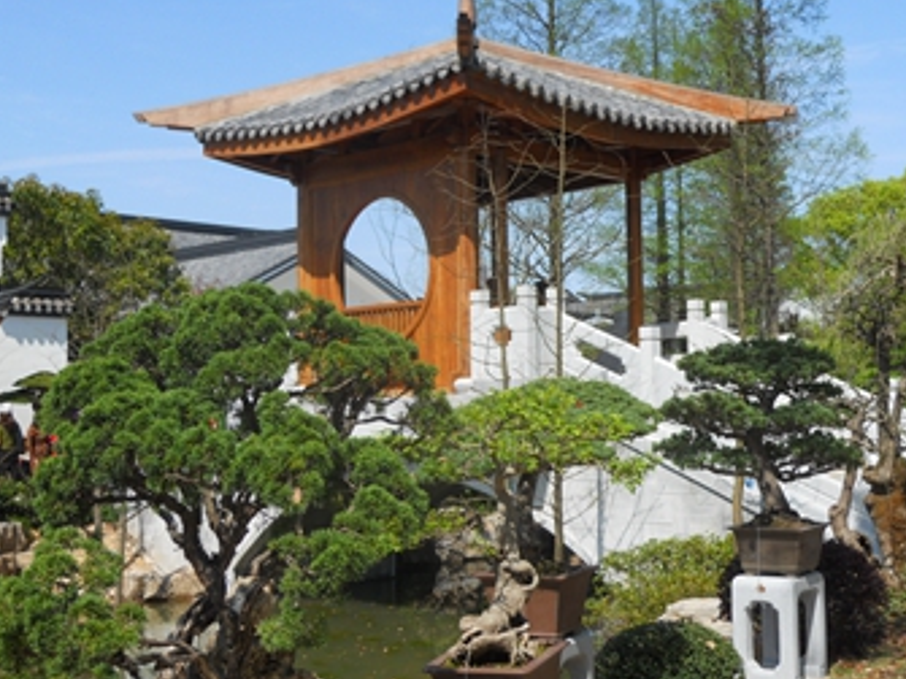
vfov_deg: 29.7
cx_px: 517
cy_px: 333
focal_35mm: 49
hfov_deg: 38.8
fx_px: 1282
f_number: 3.2
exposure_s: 1/1000
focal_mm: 7.3
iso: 100
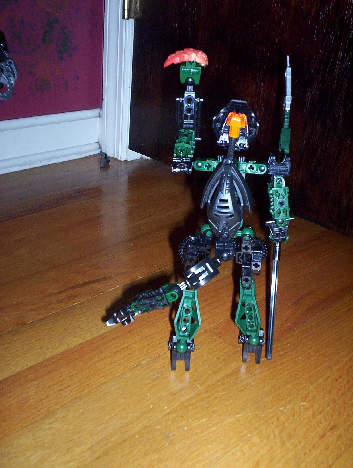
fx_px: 515
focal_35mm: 38
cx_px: 176
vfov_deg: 48.9
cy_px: 234
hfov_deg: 37.9
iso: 140
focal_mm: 4.99
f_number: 4.5
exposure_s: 1/60
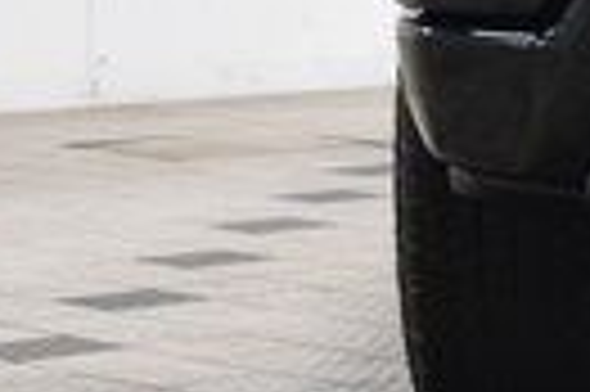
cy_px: -286
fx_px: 4076
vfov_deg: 5.4
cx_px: 1166
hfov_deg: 7.9
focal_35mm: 249
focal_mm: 34
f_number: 4
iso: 1600
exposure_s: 1/60
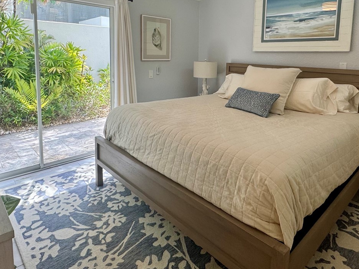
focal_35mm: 24
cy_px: 81
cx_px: 196
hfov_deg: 71.4
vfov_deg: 55.2
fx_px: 249
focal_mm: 2.22
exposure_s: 1/120
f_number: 2.2
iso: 64
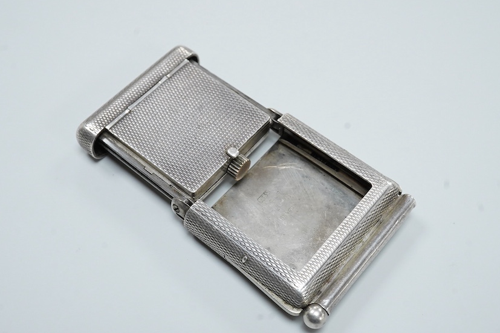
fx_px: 680
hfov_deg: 40.4
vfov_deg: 27.5
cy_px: 180
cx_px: 253
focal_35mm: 49
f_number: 18
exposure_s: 1/80
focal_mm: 30
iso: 2500
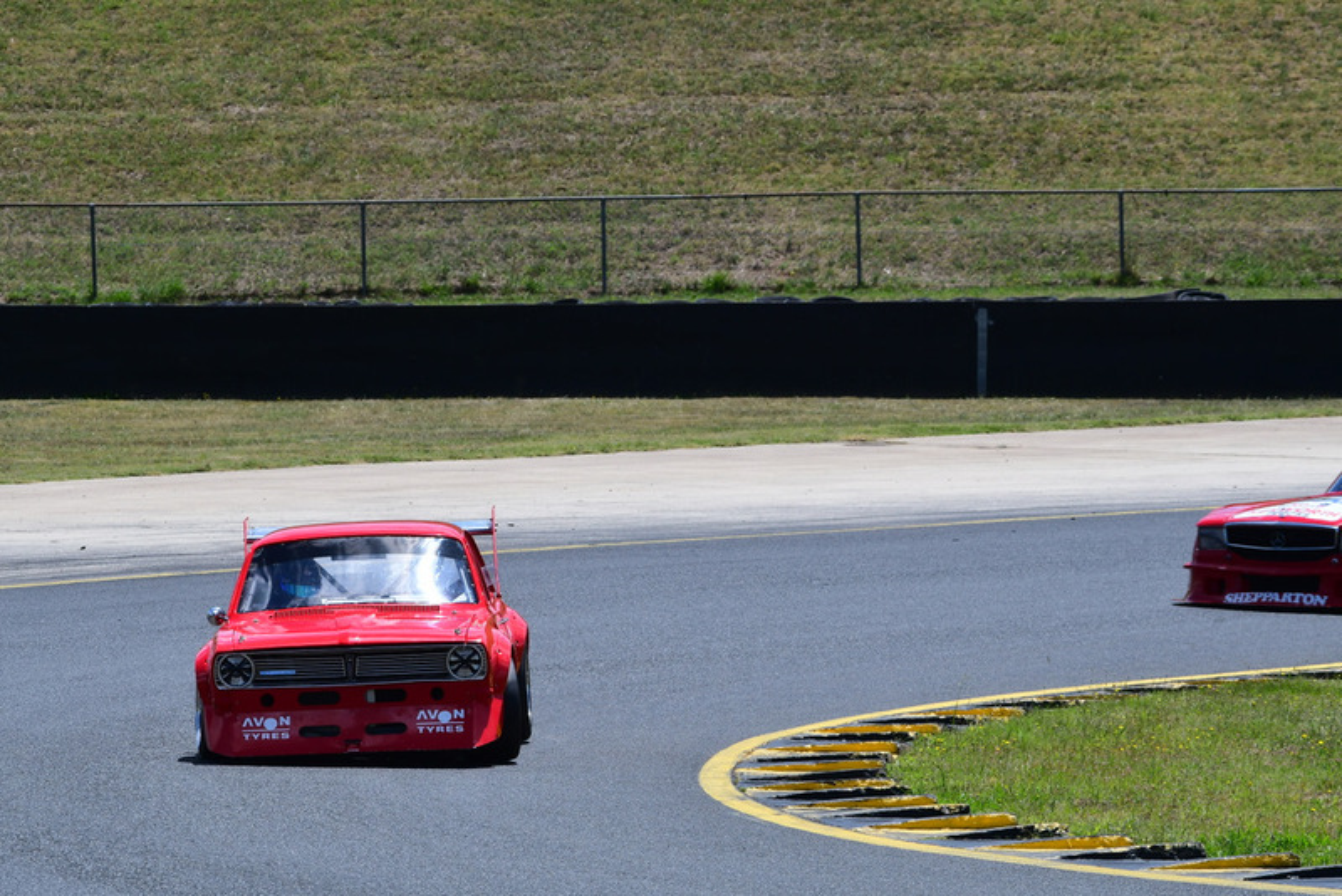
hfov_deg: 6.9
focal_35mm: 300
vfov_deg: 4.6
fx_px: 11187
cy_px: 448
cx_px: 671
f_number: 11
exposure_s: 1/640
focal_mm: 200
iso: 320
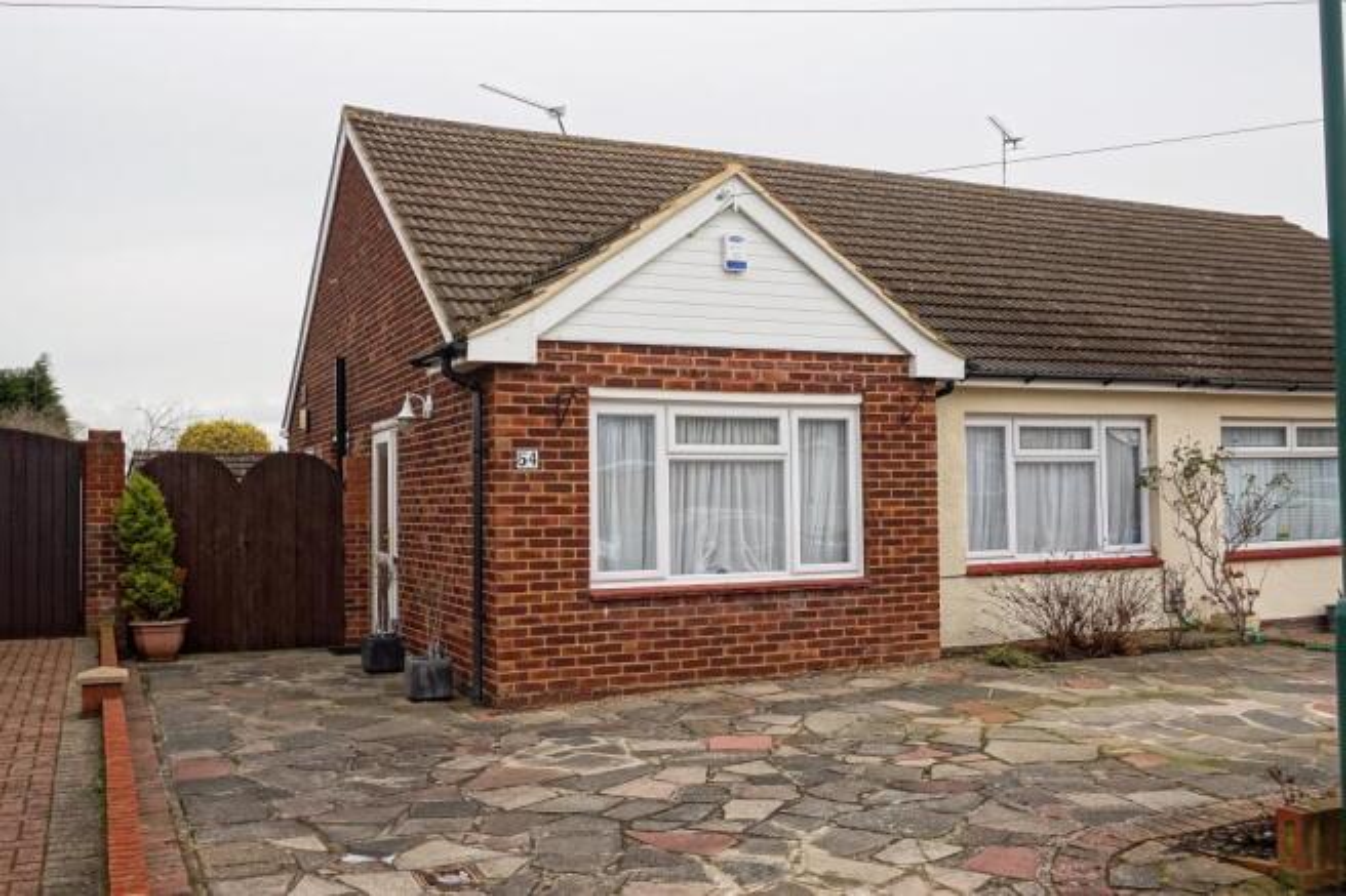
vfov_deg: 39.9
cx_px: 673
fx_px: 1233
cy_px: 448
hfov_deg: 57.2
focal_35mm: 33
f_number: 9
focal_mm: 22
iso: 400
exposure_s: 1/200
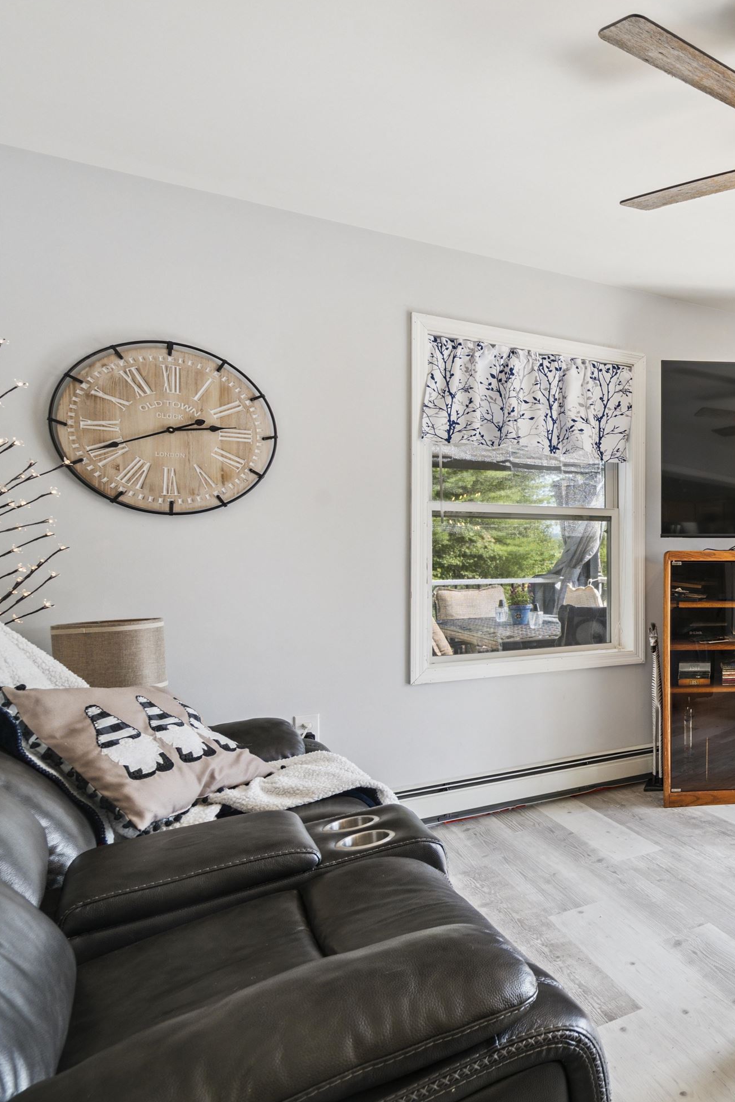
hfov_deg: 39.1
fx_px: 765
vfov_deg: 71.5
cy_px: 549
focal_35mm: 25
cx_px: 858
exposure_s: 1/25
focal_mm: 16
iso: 400
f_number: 8
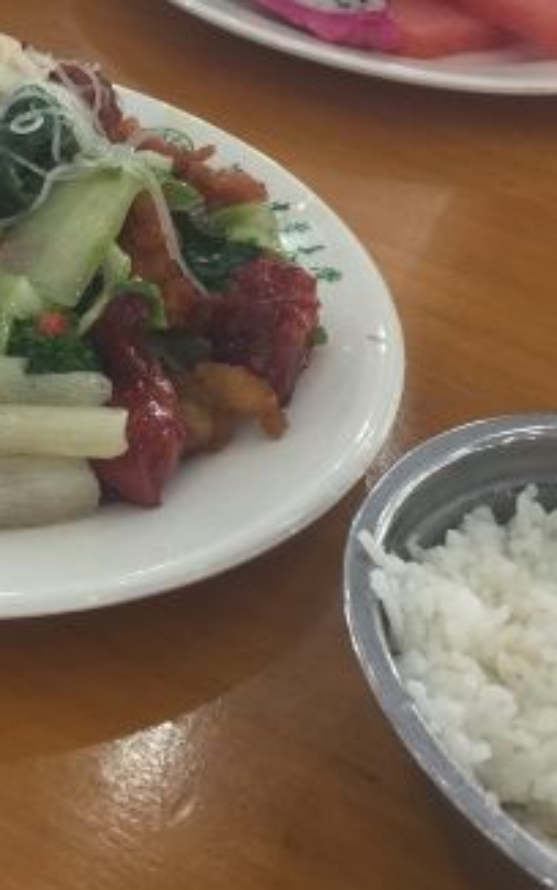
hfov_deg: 19.5
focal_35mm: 66
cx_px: 94
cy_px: 254
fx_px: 1602
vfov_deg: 30.7
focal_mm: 4.15
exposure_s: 1/17
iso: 64
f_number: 2.2
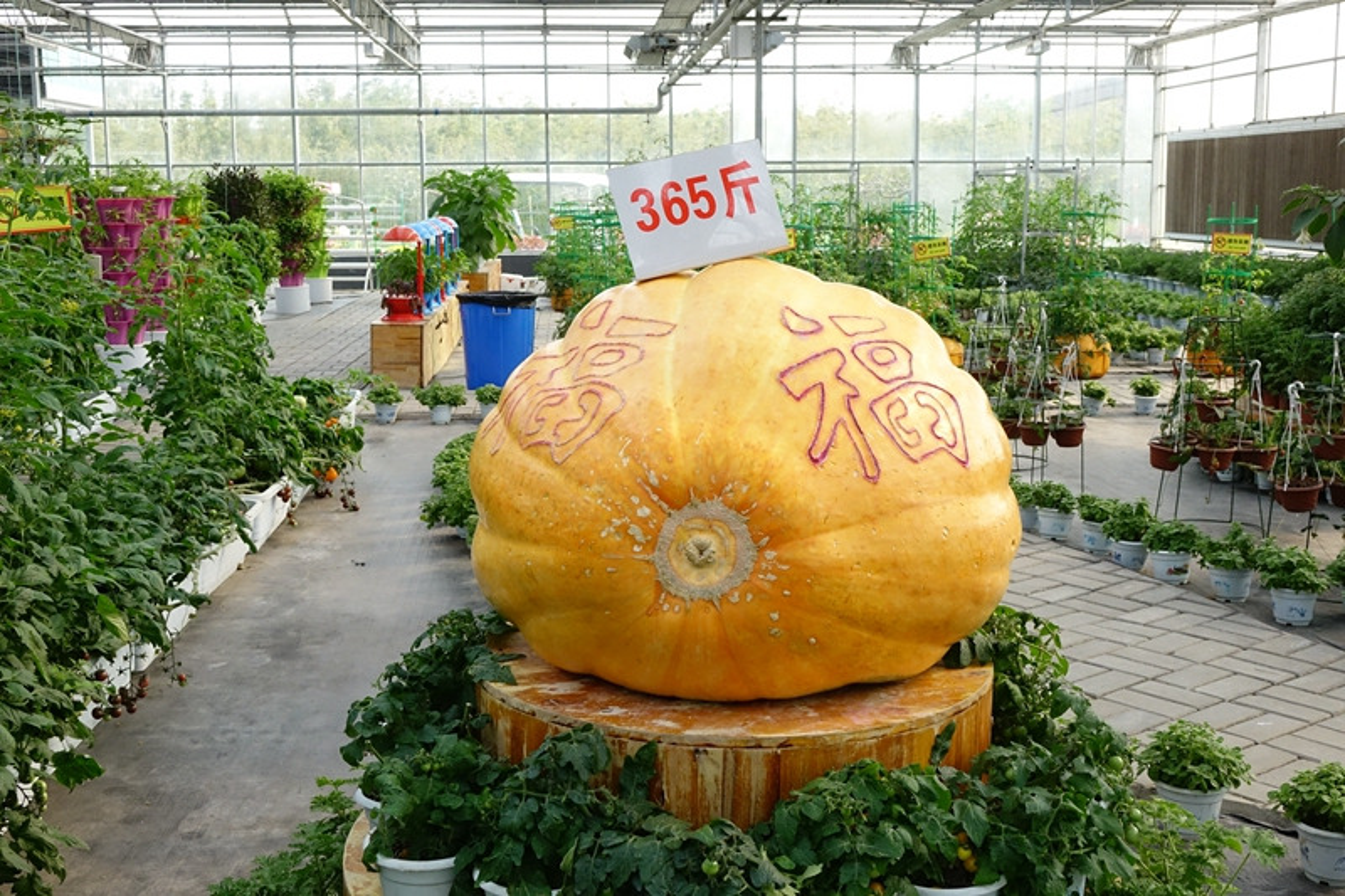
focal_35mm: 43
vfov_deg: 31.2
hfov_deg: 45.4
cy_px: 448
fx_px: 1606
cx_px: 672
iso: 800
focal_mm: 15.78
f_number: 7.1
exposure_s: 1/200
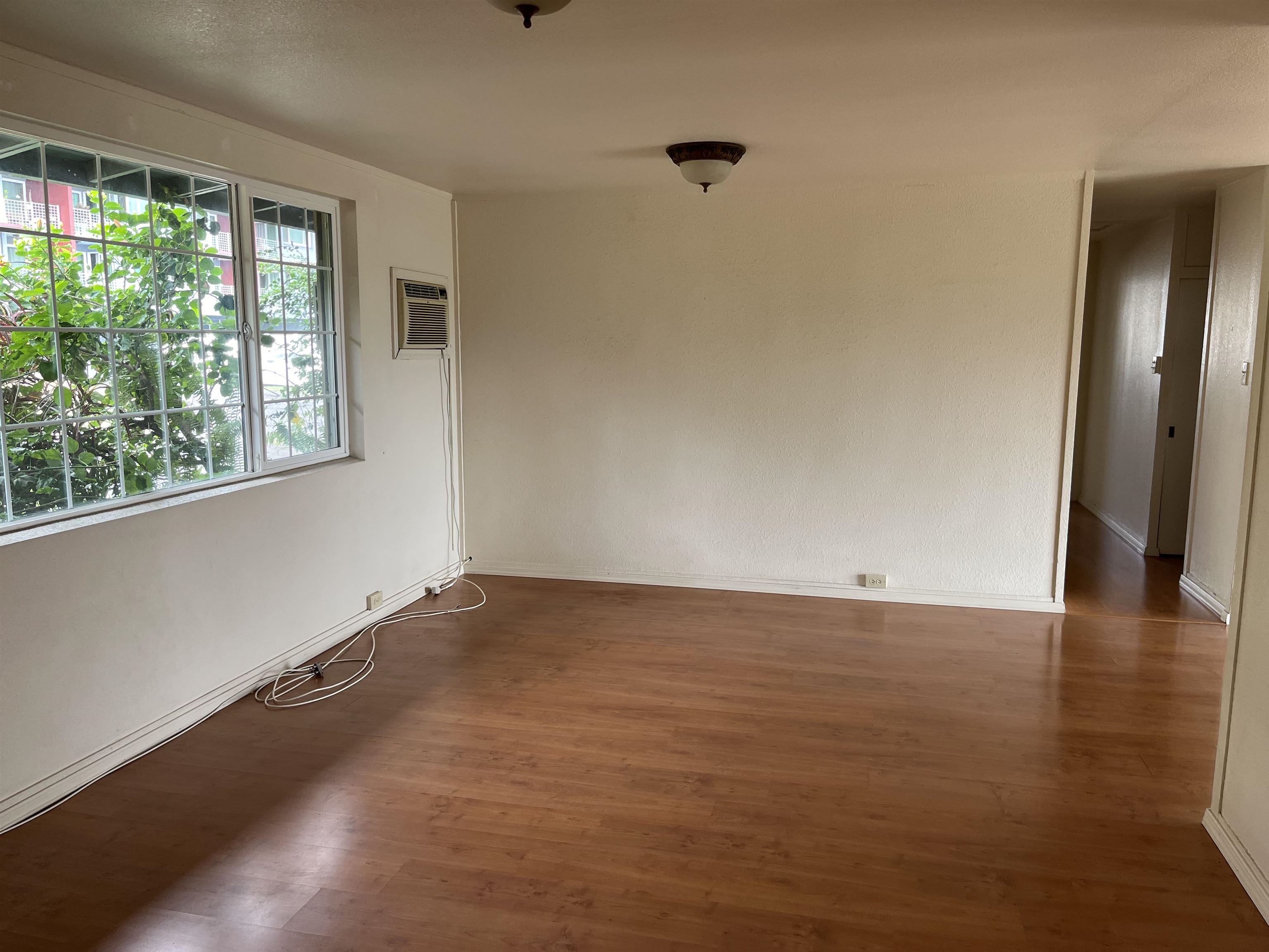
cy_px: 476
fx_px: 953
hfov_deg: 67.3
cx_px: 634
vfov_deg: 53.1
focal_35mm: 26
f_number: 1.6
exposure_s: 1/122
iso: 64
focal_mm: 5.1
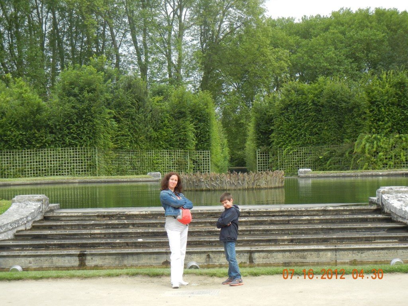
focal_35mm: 89
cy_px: 153
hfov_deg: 22.0
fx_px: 1049
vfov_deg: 16.6
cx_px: 204
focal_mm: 16
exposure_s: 1/383
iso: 160
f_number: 4.4
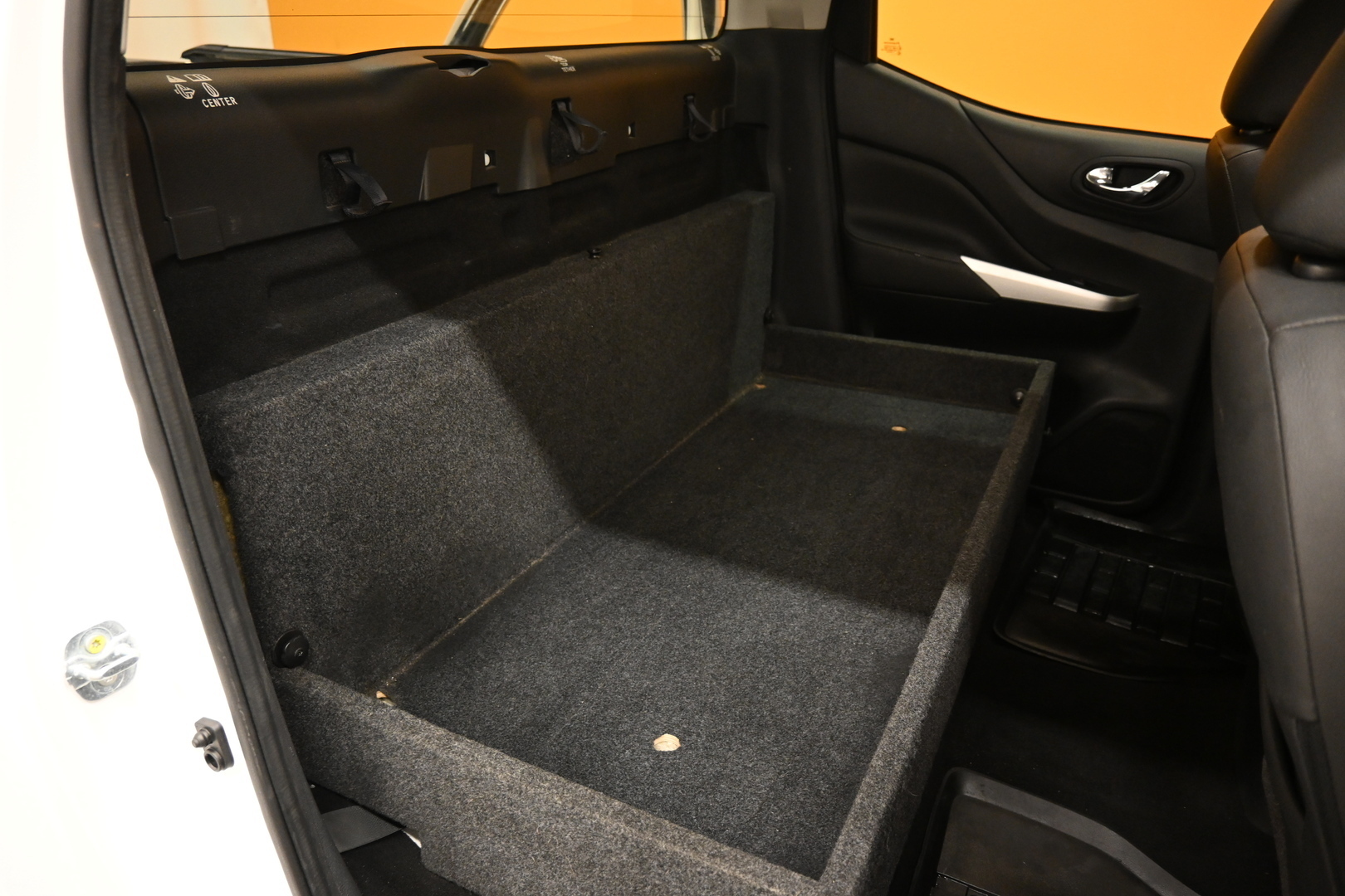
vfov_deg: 53.1
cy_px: 448
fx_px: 897
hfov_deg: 73.7
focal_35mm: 24
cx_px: 672
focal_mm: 16
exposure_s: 1/25
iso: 1800
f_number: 3.5
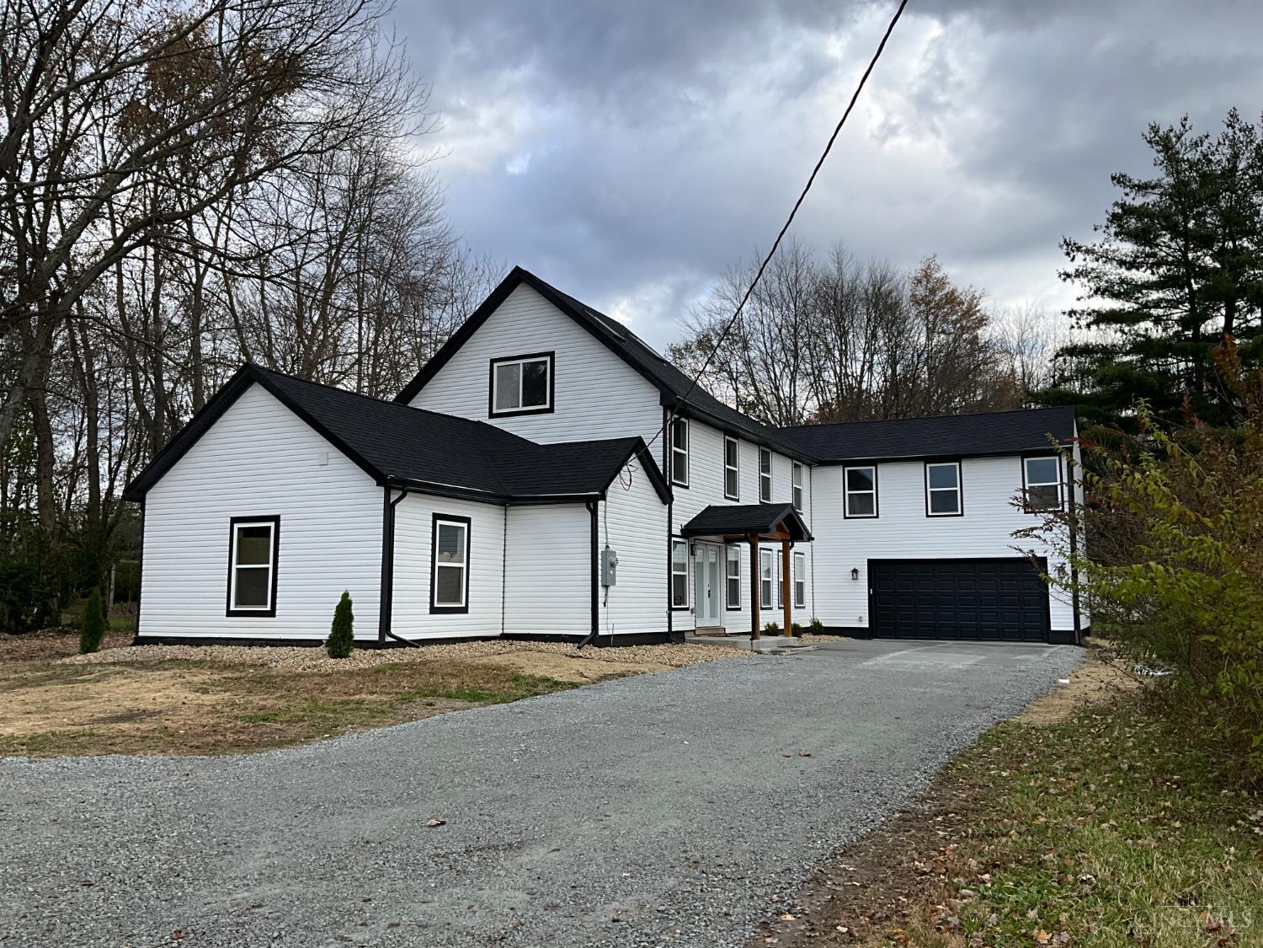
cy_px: 474
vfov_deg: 48.2
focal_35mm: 29
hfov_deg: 61.7
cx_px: 632
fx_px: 1058
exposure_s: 1/683
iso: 25
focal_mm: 3
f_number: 1.8
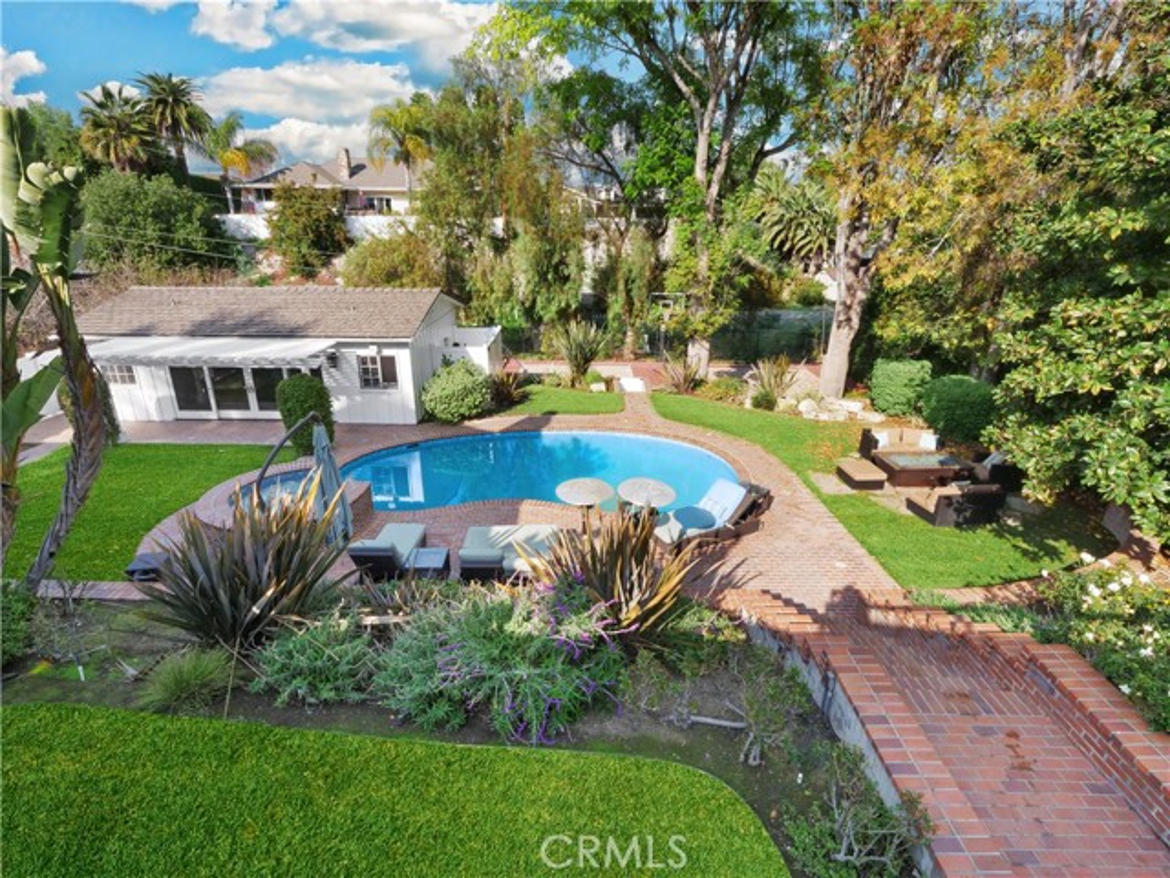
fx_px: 541
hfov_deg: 94.5
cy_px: 439
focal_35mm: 16
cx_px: 585
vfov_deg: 78.1
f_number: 11
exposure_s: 1/50
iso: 320
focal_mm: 8
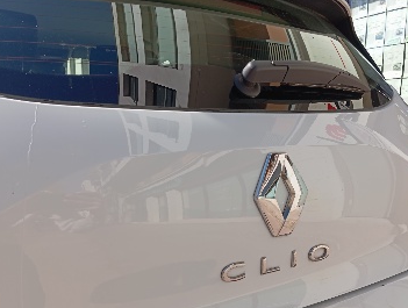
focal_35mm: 33
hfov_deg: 55.2
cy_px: 177
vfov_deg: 43.0
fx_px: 390
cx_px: 219
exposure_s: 1/543
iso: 56
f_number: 1.8
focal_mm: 4.22
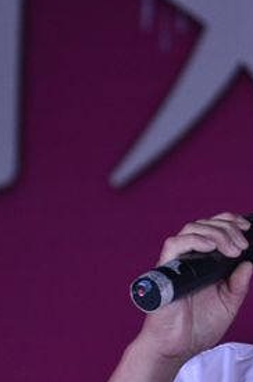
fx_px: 5541
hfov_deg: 2.6
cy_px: 431
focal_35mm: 523
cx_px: 316
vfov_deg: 3.9
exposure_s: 1/160
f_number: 4.5
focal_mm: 120
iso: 1000
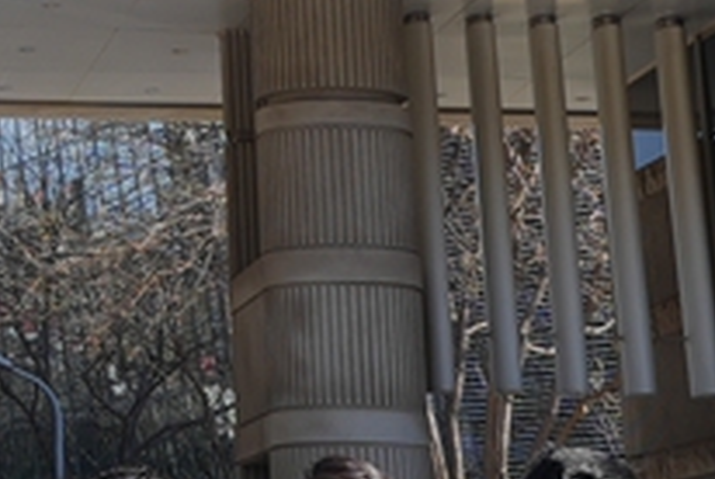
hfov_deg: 19.0
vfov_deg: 14.4
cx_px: -385
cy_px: 545
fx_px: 1850
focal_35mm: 93
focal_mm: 16
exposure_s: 1/400
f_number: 4
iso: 80
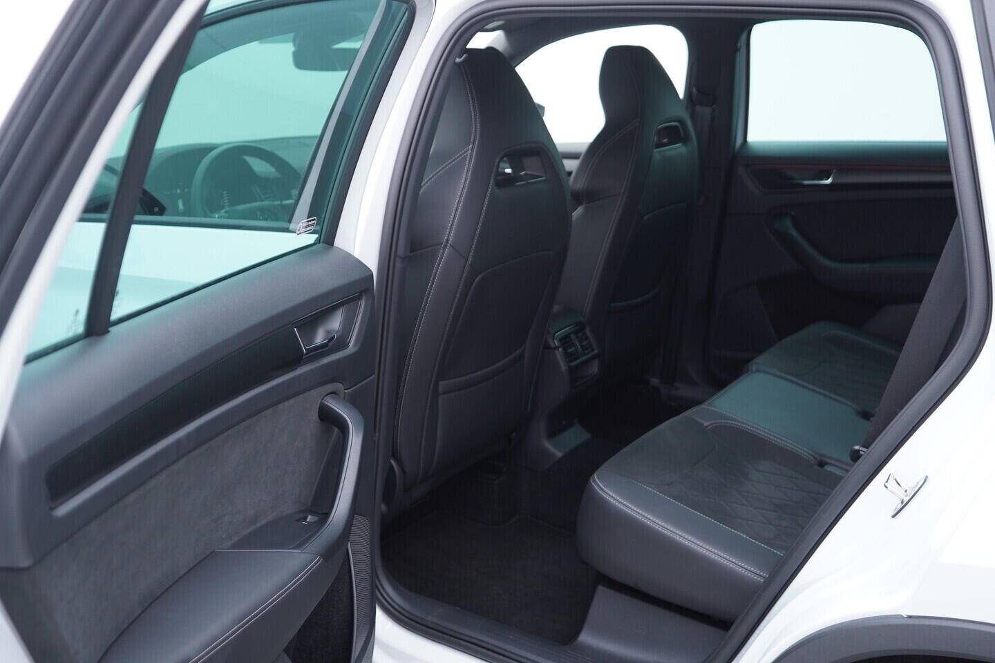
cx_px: 498
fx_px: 995
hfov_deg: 53.1
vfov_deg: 36.9
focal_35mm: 36
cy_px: 332
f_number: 2.8
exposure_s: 1/40
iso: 160
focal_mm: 24
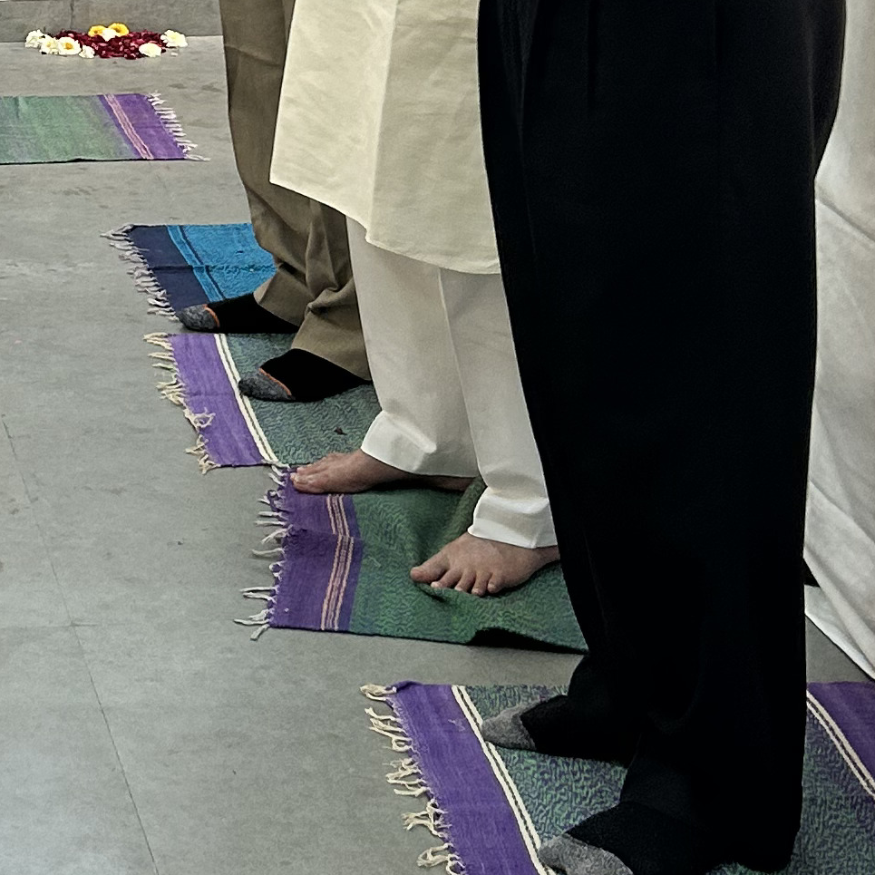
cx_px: -114
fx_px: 2745
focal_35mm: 96
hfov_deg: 17.4
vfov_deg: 17.6
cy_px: -52
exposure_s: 1/50
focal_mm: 5.7
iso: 80
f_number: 1.5
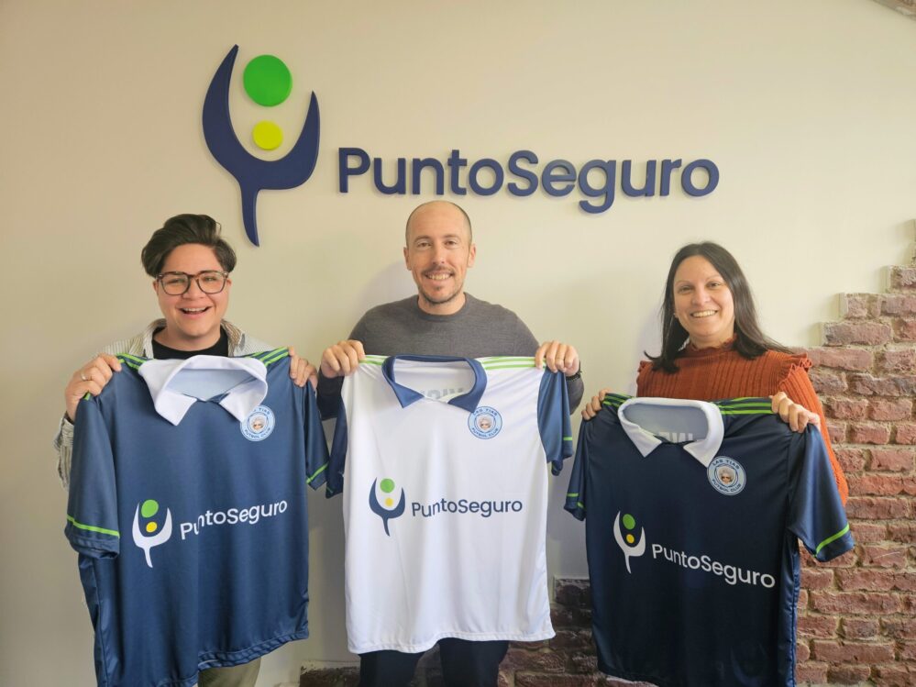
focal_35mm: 23
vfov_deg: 58.9
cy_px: 344
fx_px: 609
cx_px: 458
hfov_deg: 73.9
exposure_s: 1/50
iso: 100
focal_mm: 5.4
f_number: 1.8
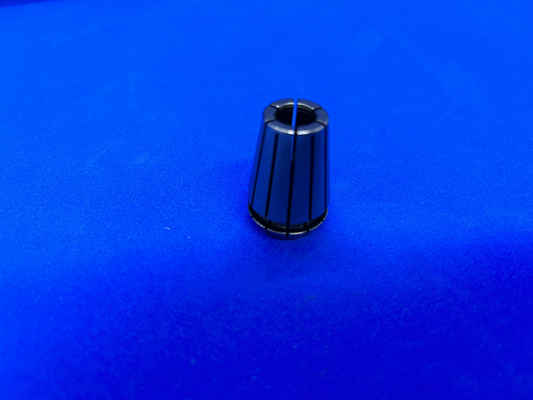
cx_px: 266
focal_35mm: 26
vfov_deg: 53.1
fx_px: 400
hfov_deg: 67.3
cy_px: 200
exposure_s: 1/50
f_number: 1.6
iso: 125
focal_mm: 5.1
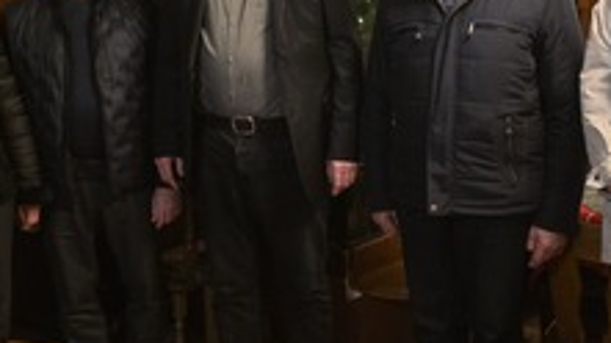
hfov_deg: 40.6
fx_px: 826
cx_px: 301
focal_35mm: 51
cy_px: 183
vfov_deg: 23.4
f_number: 1.7
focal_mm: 6.3
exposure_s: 1/33.3
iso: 1600
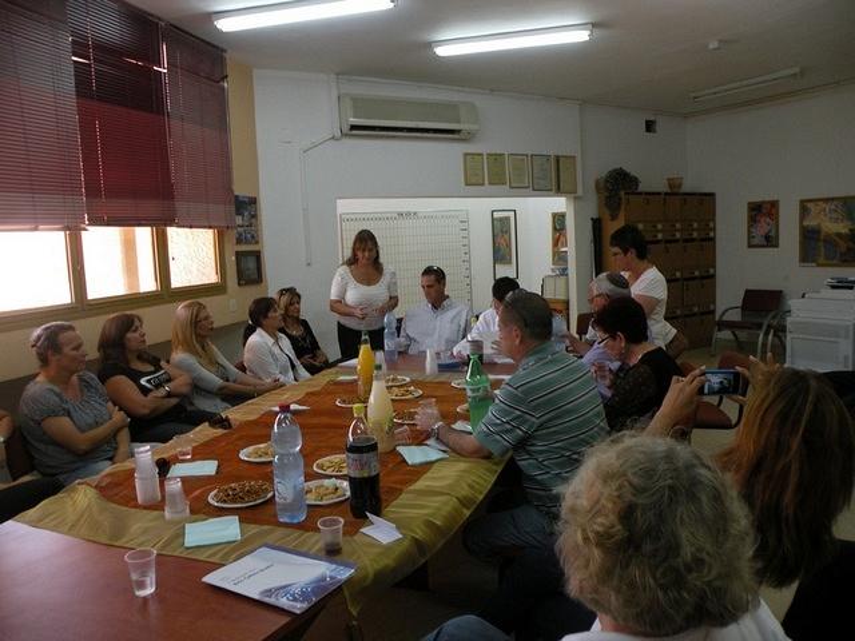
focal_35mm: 27
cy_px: 320
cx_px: 428
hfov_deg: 65.3
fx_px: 667
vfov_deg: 51.4
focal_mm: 4.7
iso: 151
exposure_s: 1/67.2
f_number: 2.8
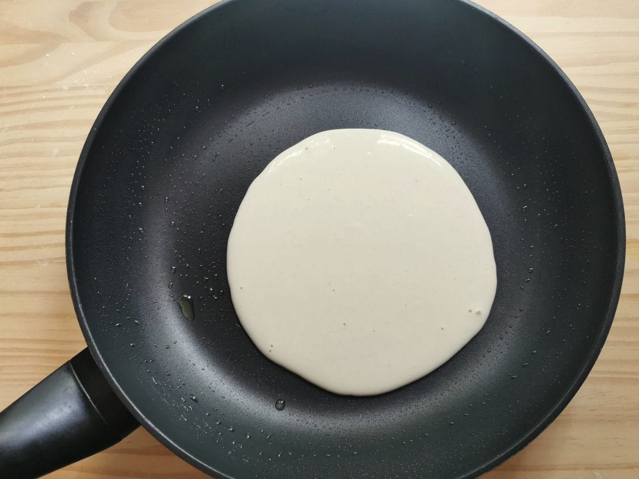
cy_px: 247
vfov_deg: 49.7
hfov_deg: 63.4
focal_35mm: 28
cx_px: 317
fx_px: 517
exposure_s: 1/100
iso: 200
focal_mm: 5.56
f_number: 1.6
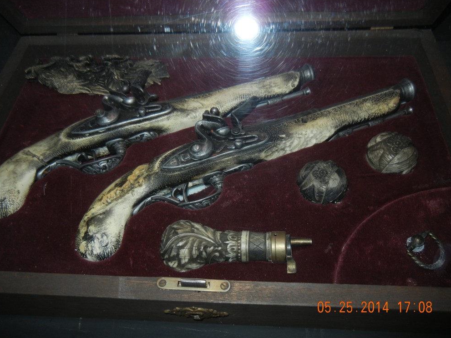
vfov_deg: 45.4
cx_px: 228
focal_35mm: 31
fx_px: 404
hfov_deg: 58.4
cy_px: 169
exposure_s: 1/30
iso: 200
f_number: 3.5
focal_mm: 5.4
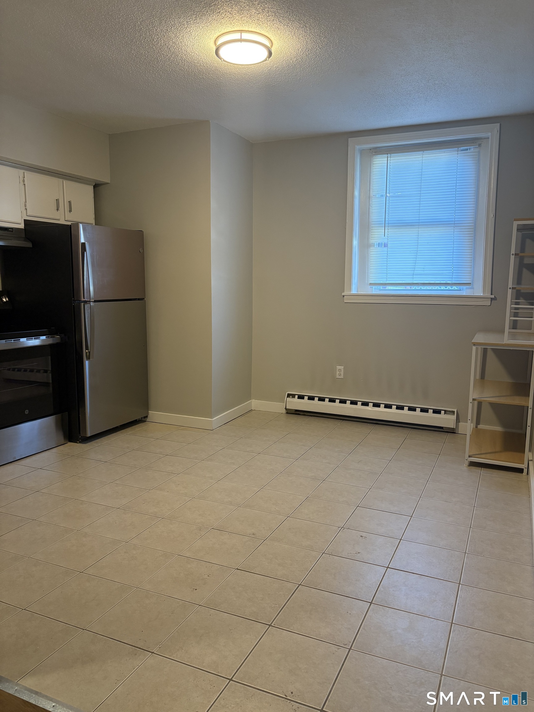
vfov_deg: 67.3
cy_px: 356
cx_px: 267
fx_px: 535
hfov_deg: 53.1
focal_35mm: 26
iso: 160
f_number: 1.6
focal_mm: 5.96
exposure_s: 1/60
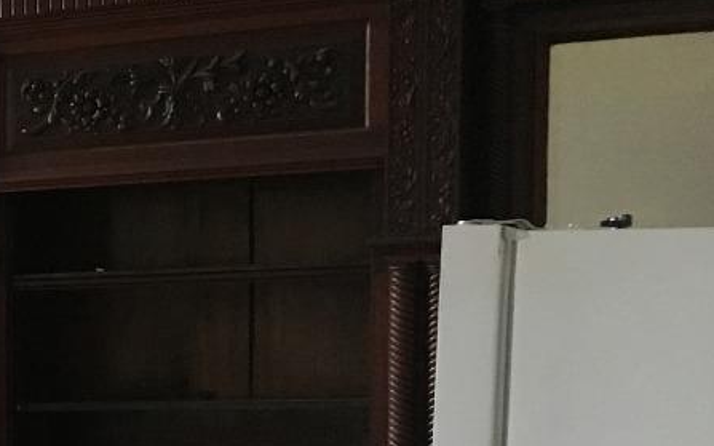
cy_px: 472
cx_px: -430
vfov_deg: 13.0
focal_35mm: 99
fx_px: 1926
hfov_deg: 18.1
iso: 160
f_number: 2.2
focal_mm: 4.15
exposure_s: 1/30
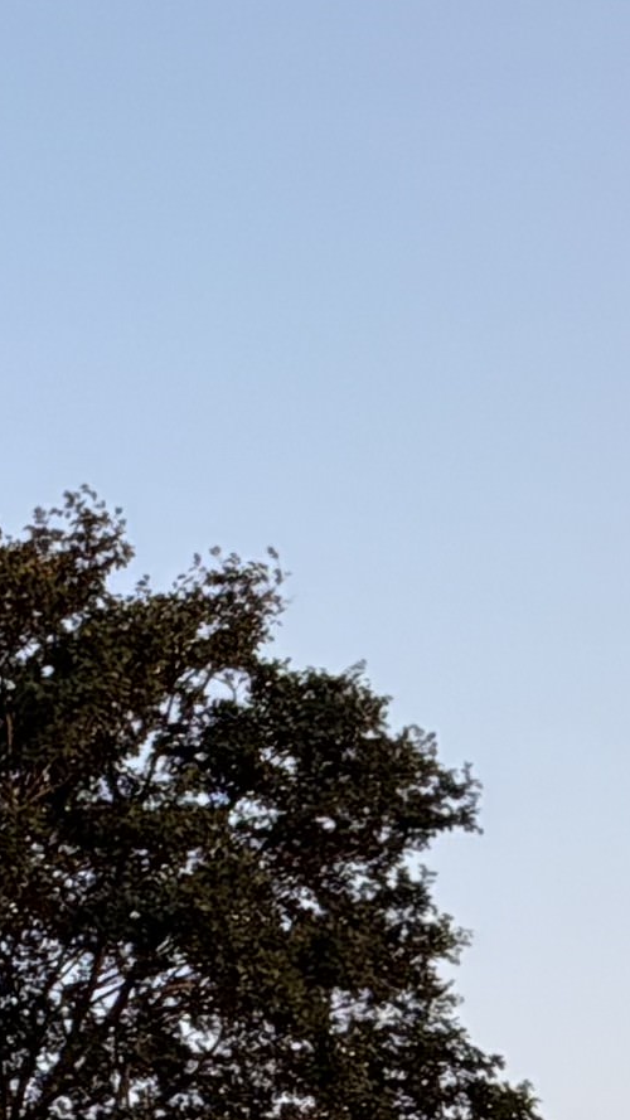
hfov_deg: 10.9
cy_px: 1528
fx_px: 2911
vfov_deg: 19.7
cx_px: -760
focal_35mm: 98
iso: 64
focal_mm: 2.22
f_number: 2.2
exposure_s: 1/472
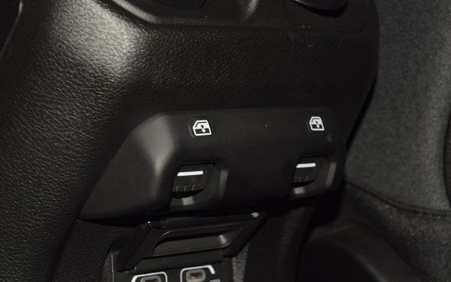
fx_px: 1413
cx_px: 241
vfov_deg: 11.4
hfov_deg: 18.1
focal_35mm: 115
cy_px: 124
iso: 100
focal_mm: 70
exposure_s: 1/125
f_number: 8
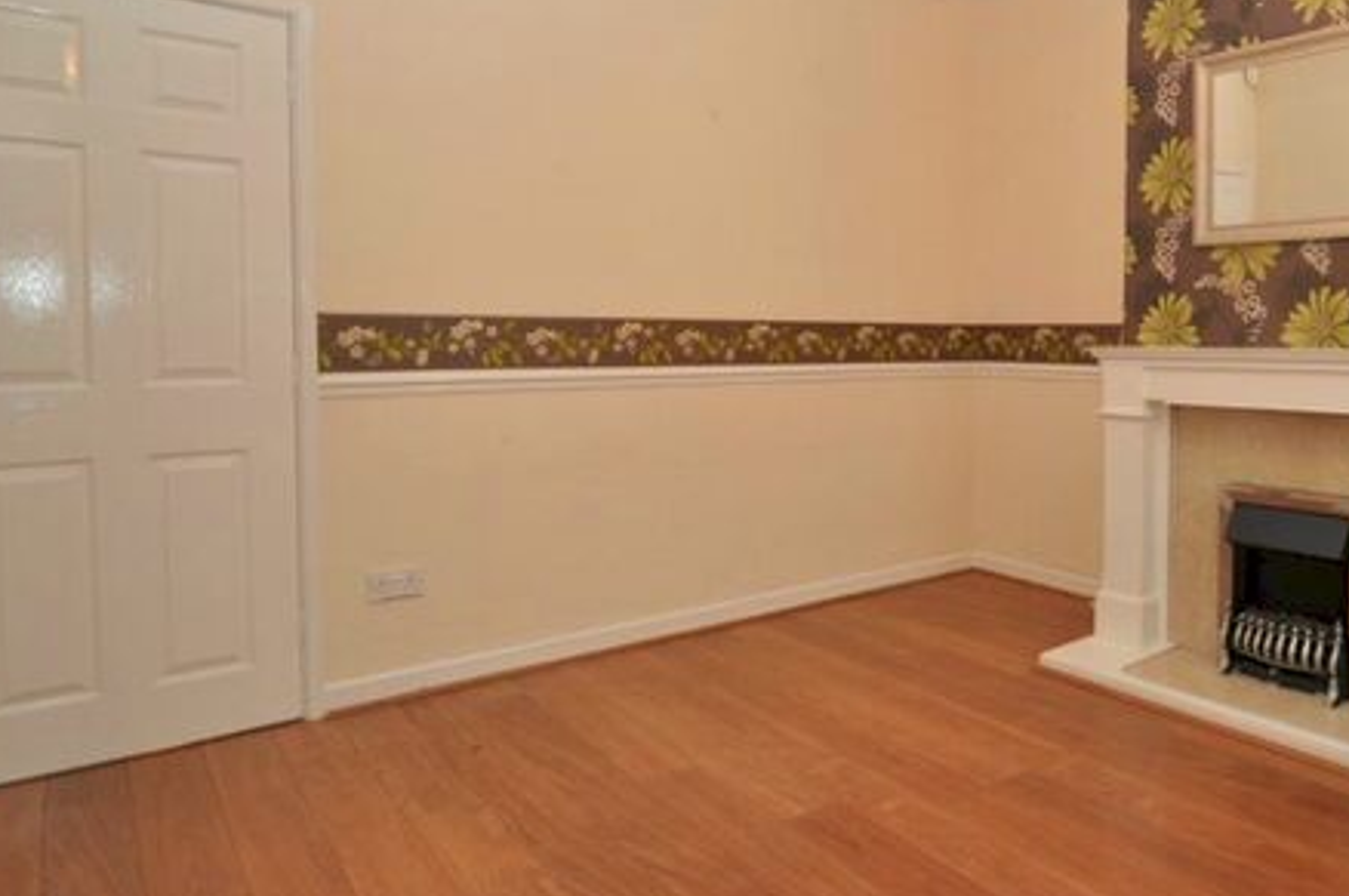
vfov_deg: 52.1
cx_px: 939
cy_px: 305
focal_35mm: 24
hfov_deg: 70.8
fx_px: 898
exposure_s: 1/60
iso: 800
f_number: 4
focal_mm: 10
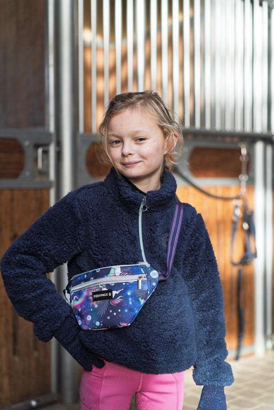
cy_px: 205
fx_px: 628
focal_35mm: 55
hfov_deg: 24.6
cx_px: 137
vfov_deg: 36.2
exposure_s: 1/200
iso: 200
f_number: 2.8
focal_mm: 55
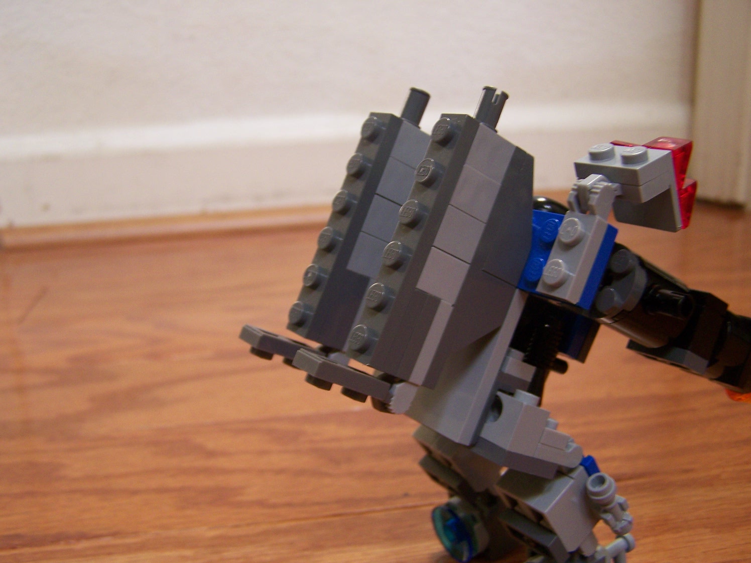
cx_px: 376
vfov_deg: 37.7
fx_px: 824
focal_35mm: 38
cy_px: 282
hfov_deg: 49.0
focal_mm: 6.3
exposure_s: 1/20
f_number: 2.8
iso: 160
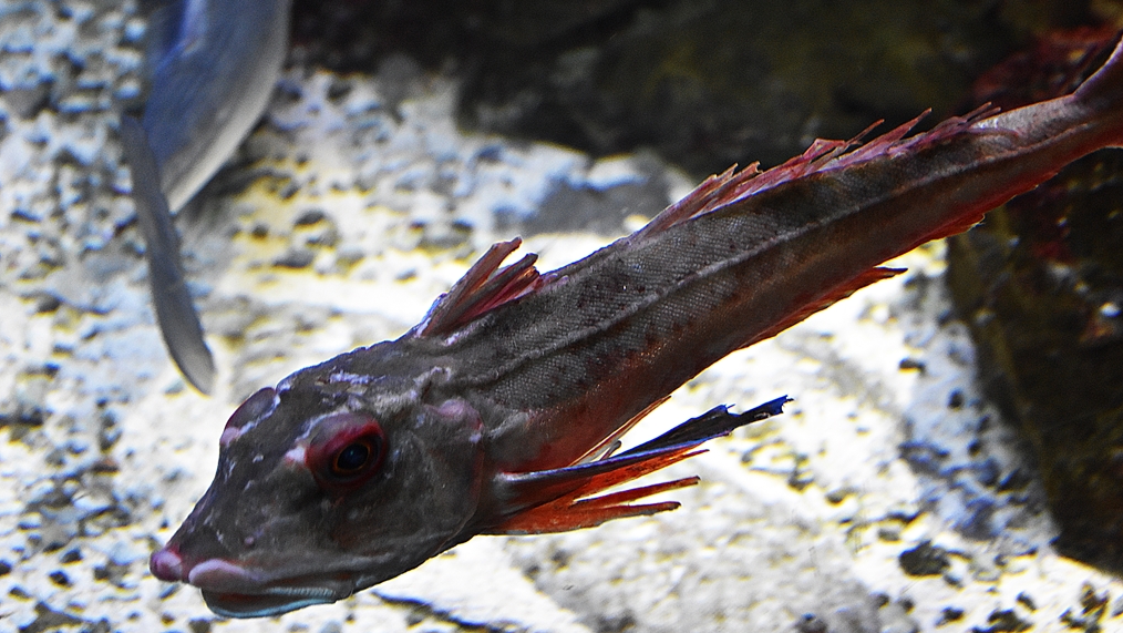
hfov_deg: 37.5
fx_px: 1654
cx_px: 566
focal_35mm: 56
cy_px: 336
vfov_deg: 21.6
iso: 2200
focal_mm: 35
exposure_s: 1/60
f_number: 4.2
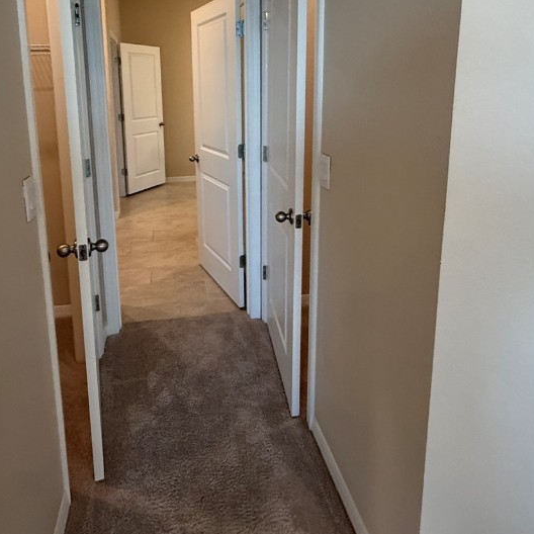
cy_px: 161
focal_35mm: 24
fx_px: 419
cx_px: 238
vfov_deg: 62.7
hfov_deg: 64.8
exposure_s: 1/120
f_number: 2.2
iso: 250
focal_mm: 2.22
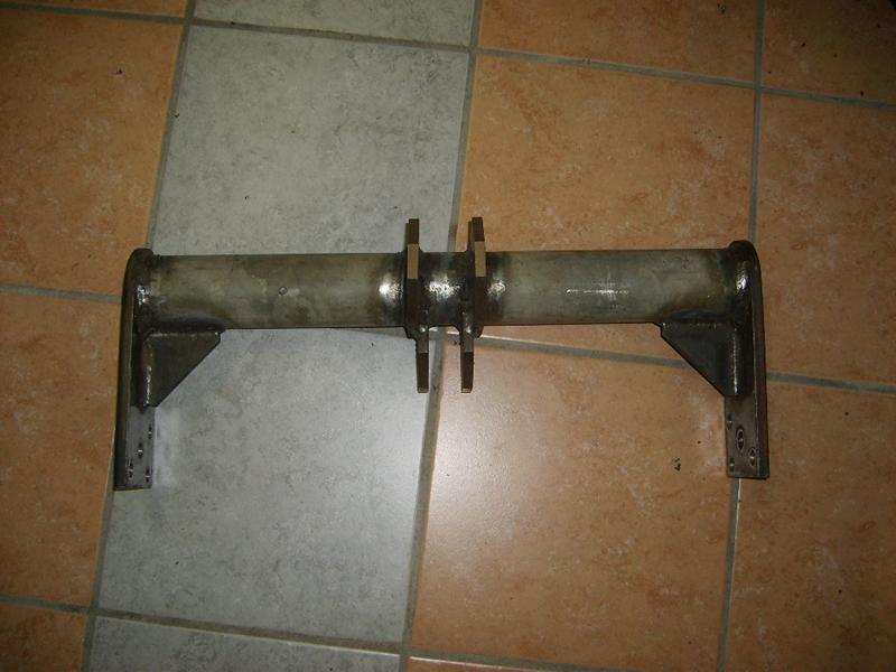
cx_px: 448
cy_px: 336
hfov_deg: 52.6
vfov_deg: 40.7
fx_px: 906
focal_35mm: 35
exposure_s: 1/45
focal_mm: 5.8
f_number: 2.8
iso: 100
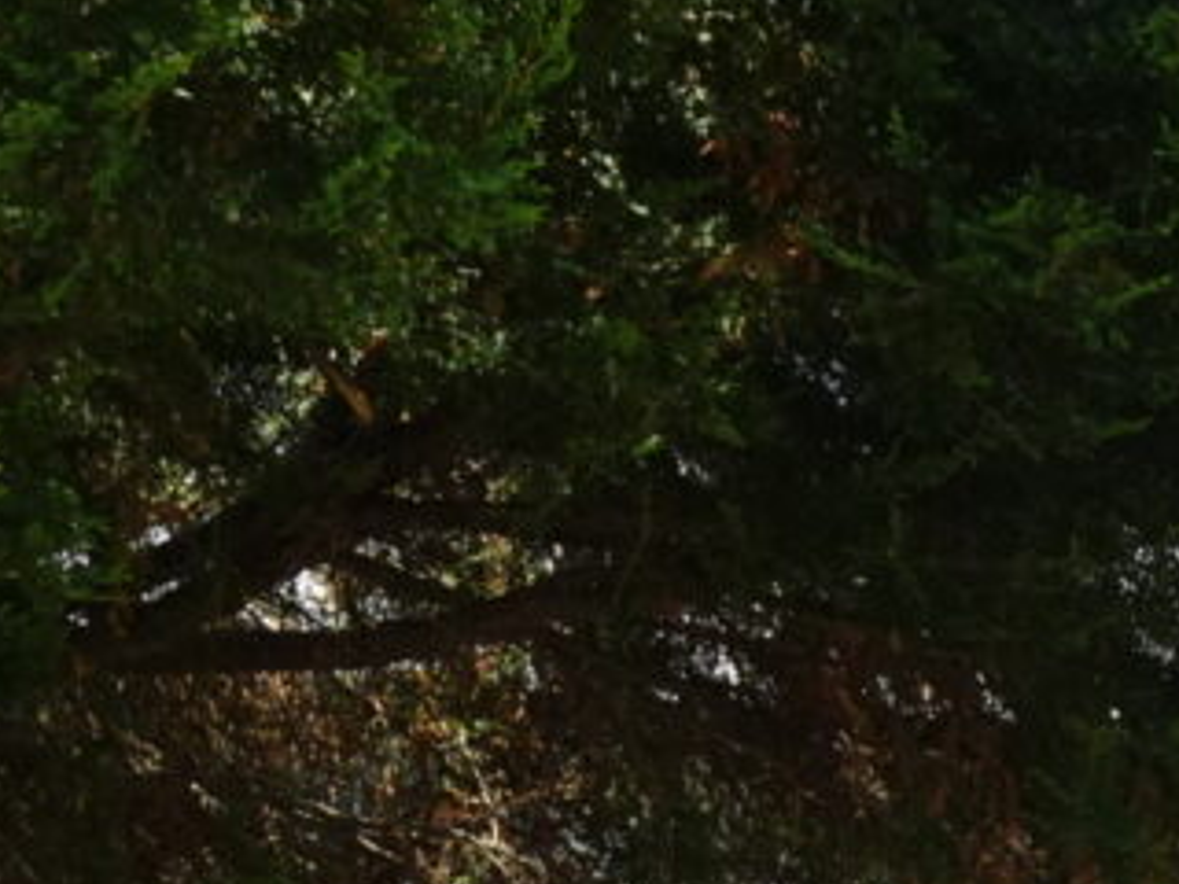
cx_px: 1389
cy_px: 1319
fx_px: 3815
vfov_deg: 12.6
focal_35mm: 112
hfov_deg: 16.9
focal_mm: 5.9
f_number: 4
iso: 80
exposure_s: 1/200
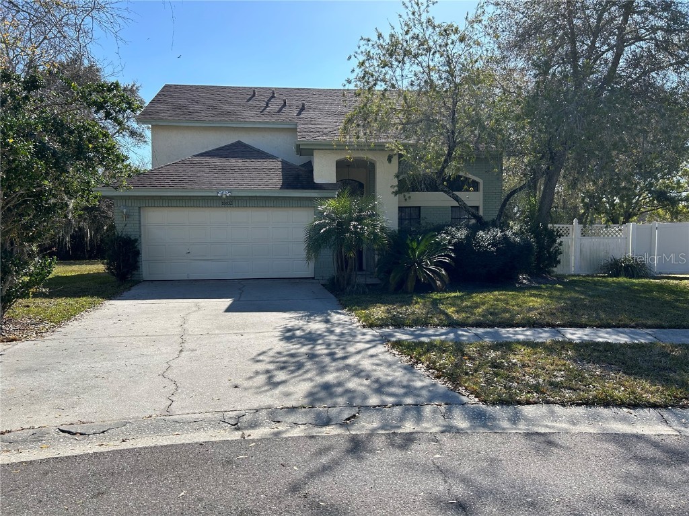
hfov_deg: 67.3
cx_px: 344
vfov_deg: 53.1
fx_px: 518
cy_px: 258
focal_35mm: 26
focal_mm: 5.7
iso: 50
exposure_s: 1/3257
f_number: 1.5
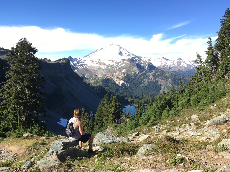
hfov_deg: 61.6
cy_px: 86
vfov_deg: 48.2
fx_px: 193
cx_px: 115
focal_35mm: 29
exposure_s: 1/615
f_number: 2.2
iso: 25
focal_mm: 4.15
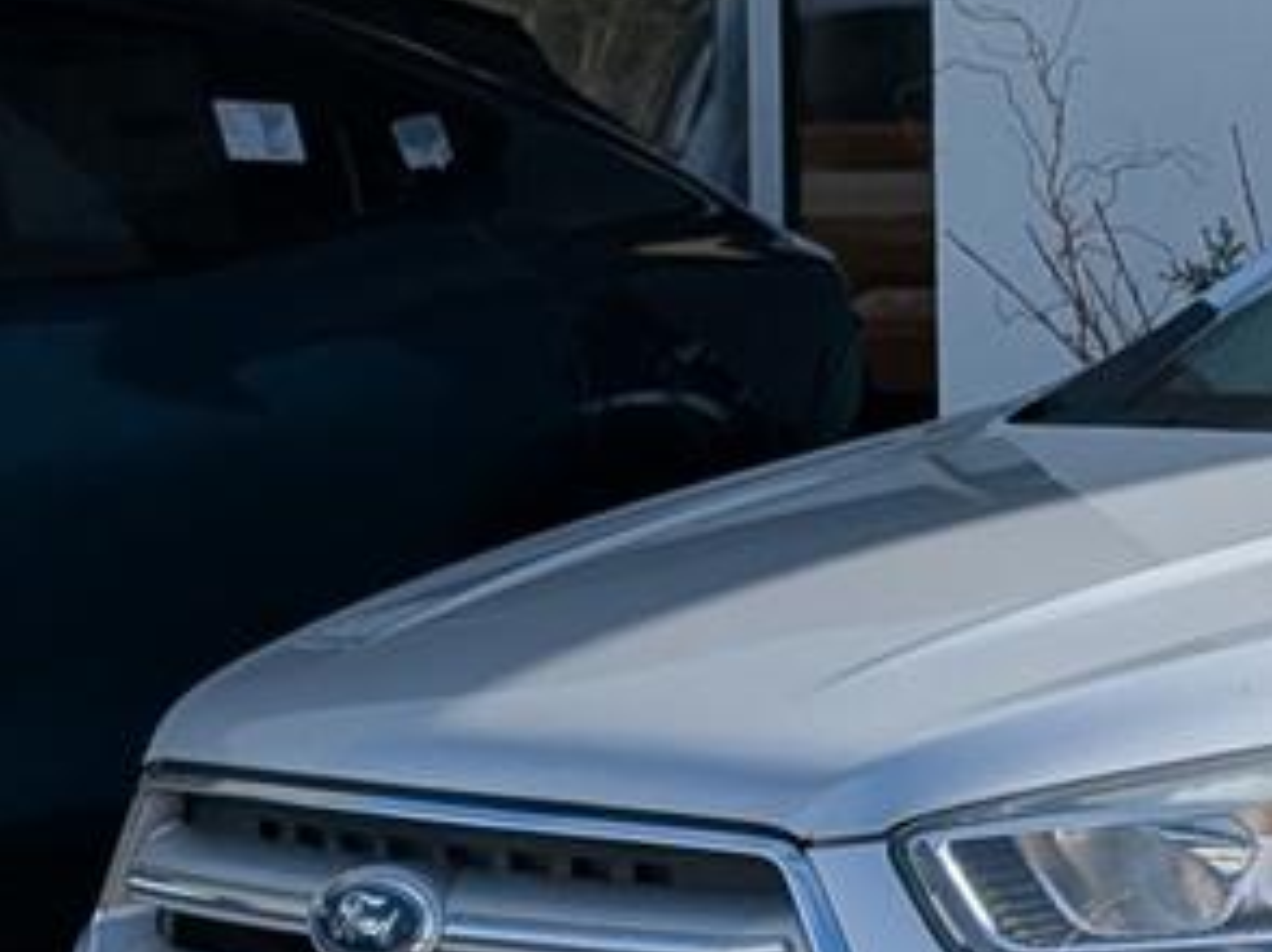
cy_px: 173
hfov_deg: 8.8
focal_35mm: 213
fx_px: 7821
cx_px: 2464
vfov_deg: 7.0
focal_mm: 6.9
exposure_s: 1/2222
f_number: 1.68
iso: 25
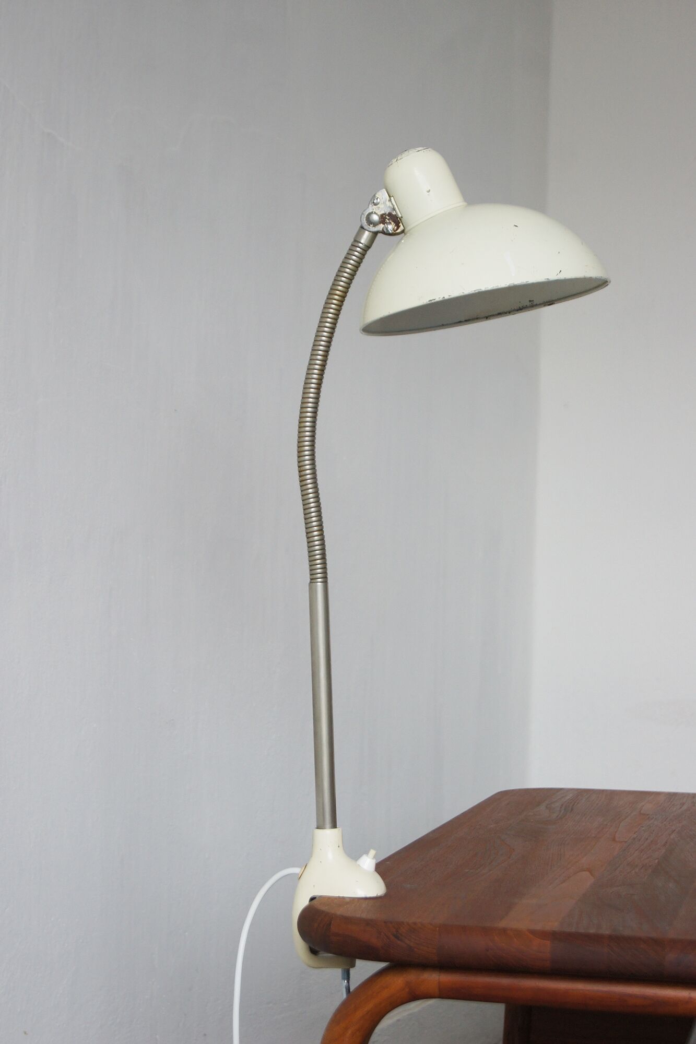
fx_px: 2393
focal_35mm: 82
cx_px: 348
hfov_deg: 16.6
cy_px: 522
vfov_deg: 24.6
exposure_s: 1/13
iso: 400
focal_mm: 55
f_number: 5.6
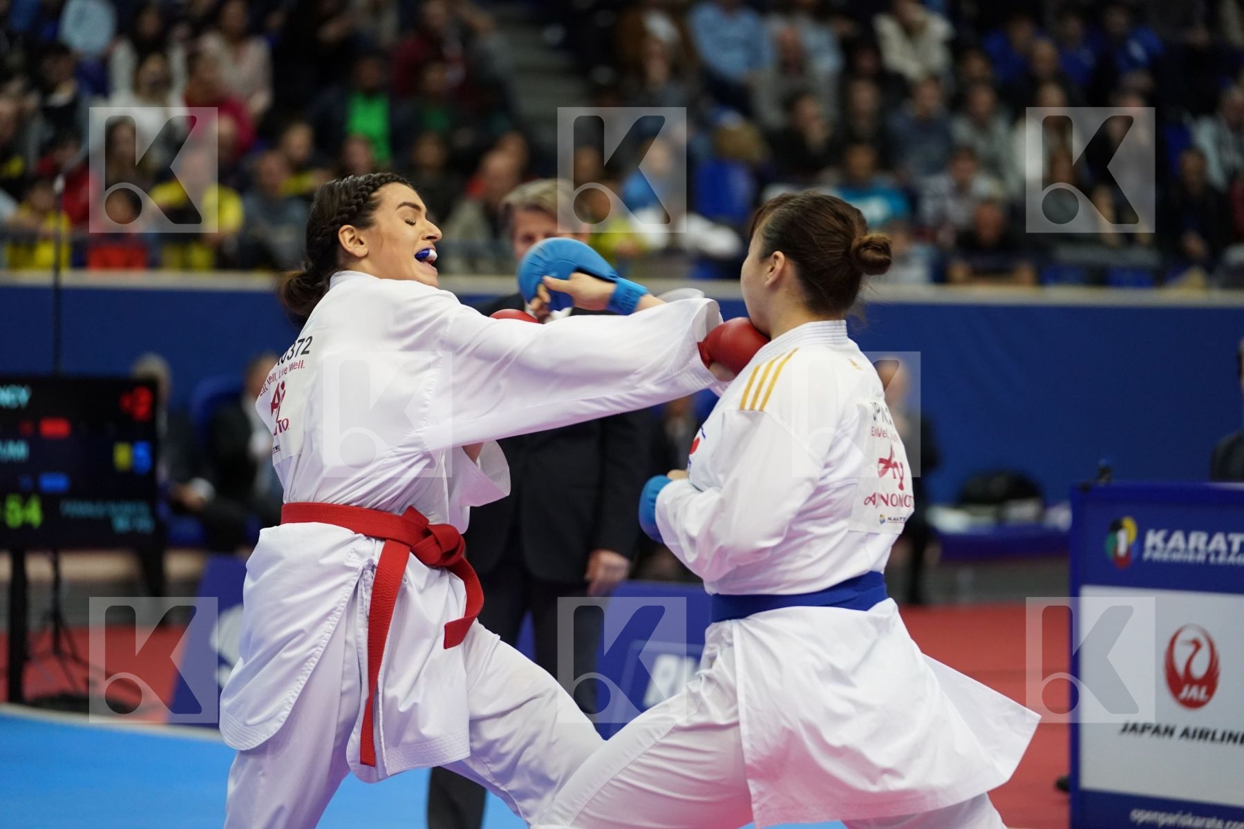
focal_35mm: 137
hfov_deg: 15.0
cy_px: 414
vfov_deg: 10.0
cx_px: 622
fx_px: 4734
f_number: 2.8
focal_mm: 137
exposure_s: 1/1000
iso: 3200
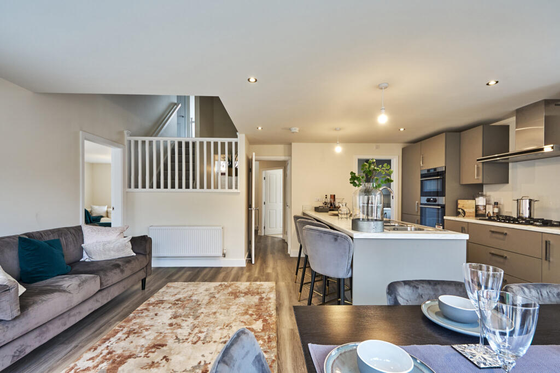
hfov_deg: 100.4
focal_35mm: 15
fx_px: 233
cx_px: 280
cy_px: 186
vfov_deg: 77.3
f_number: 8
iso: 200
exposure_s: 1/5
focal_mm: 10
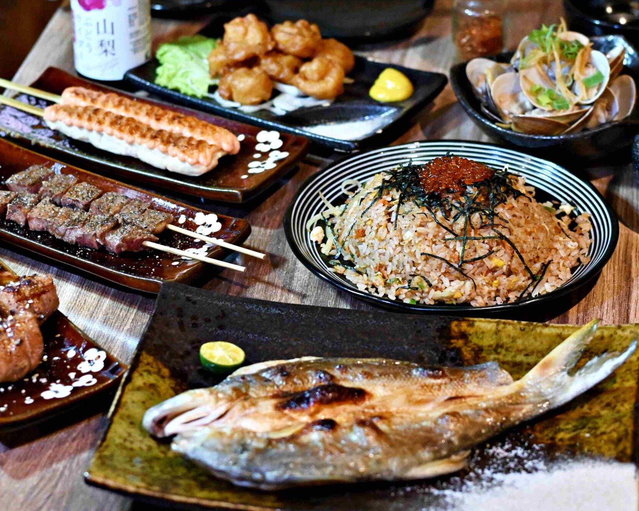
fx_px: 2042
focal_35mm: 108
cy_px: 228
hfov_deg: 17.8
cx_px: 334
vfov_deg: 14.3
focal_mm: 50
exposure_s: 1/200
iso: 5000
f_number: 3.2
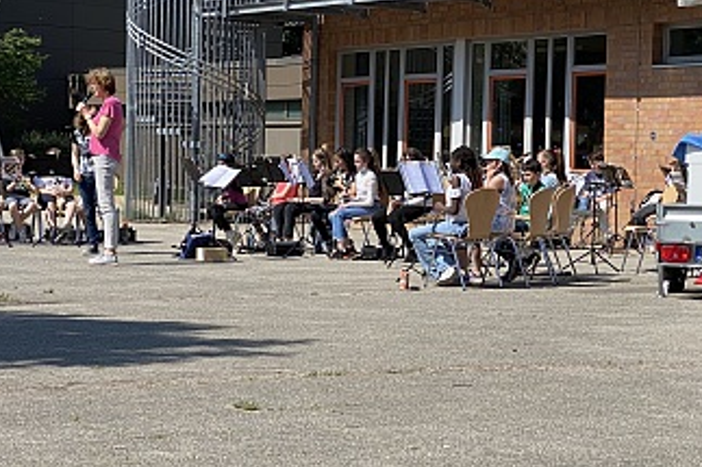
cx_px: 392
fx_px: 1910
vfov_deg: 13.9
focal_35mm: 98
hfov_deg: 20.8
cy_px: 223
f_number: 2
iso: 20
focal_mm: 6
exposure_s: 1/1332
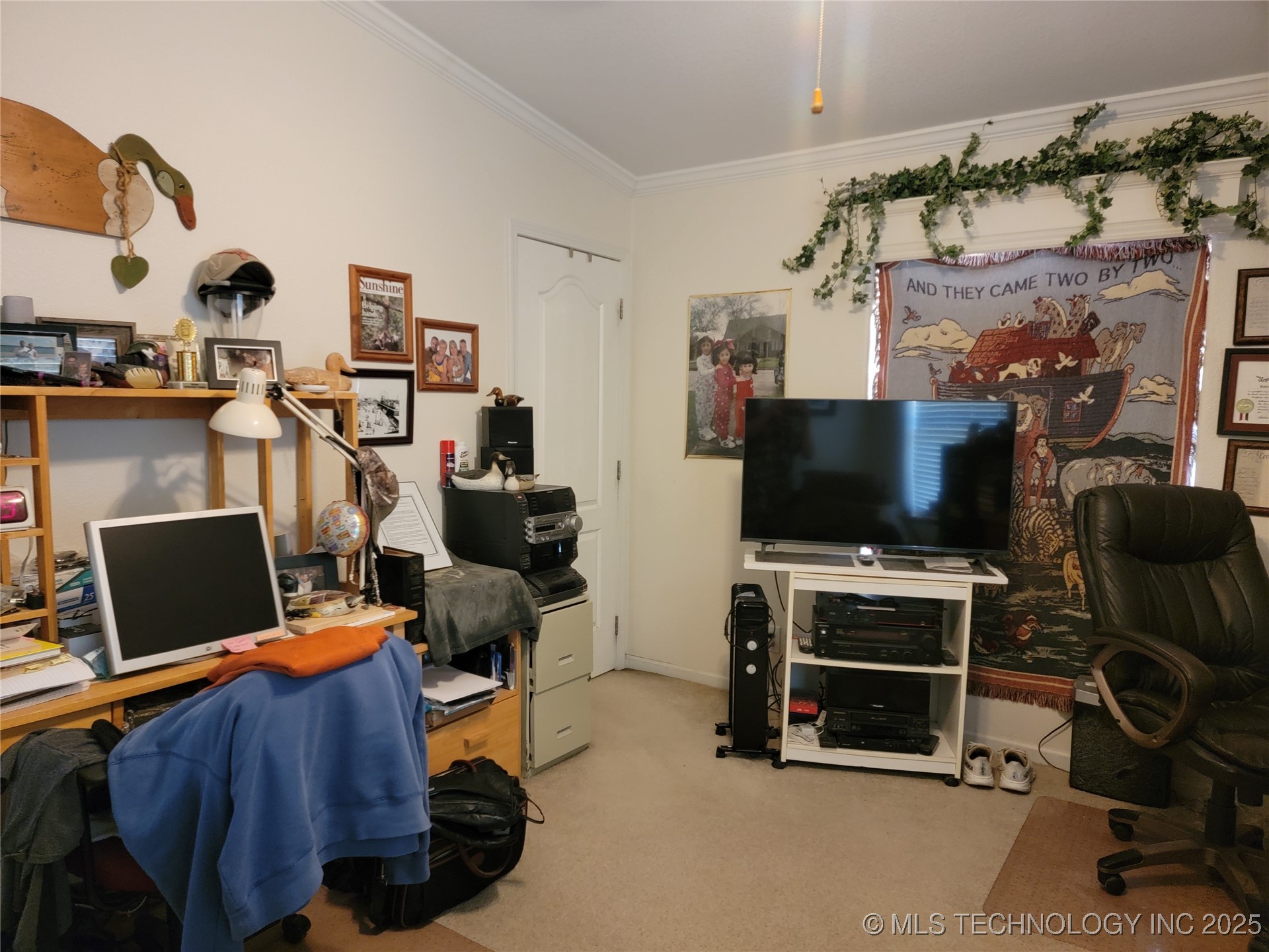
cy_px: 476
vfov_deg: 56.8
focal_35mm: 24
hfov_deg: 71.6
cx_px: 634
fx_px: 880
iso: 640
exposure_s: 1/40
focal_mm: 6.7
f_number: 1.8
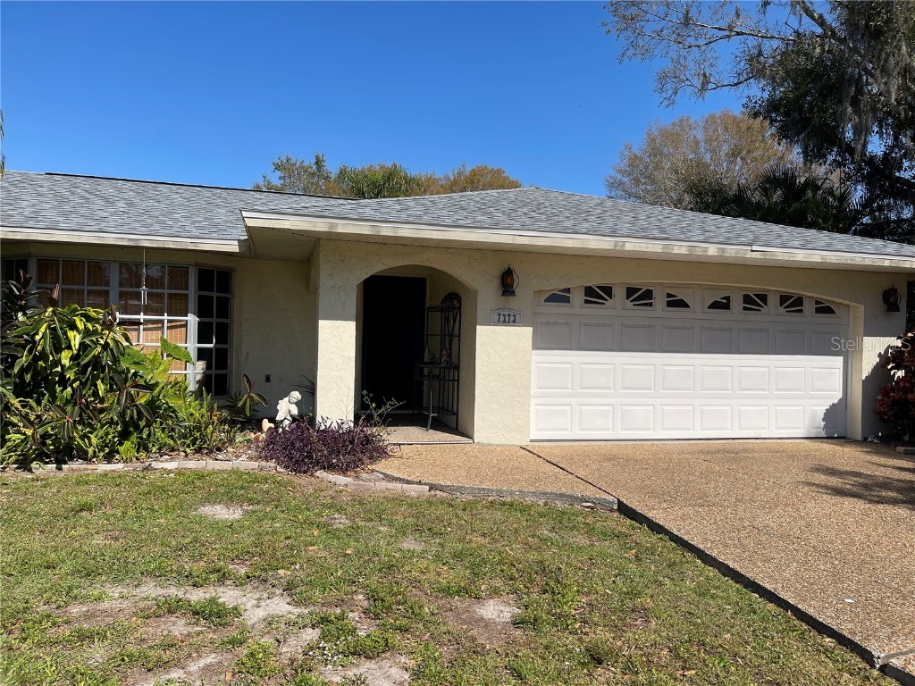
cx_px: 458
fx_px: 661
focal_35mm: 25
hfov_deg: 69.4
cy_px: 343
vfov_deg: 54.9
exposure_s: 1/4348
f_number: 1.6
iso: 32
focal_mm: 5.1
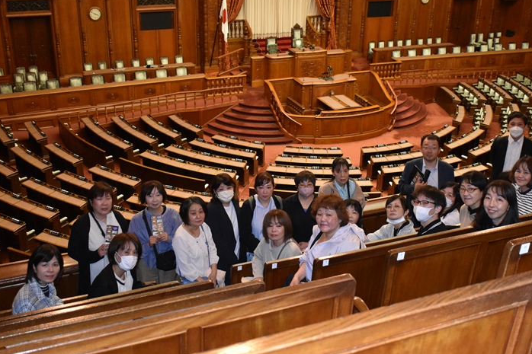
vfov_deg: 30.5
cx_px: 306
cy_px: 189
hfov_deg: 44.4
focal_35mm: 44
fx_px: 650
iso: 3200
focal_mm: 20
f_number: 3.8
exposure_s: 1/60
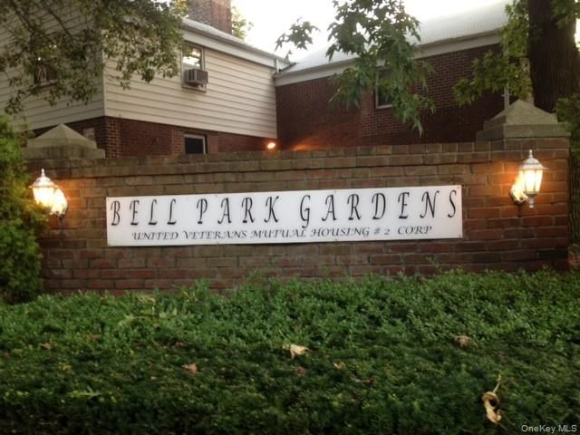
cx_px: 290
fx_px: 586
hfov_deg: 52.6
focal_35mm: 35
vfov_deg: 40.7
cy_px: 218
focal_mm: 4.28
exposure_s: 1/20
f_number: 2.4
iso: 100
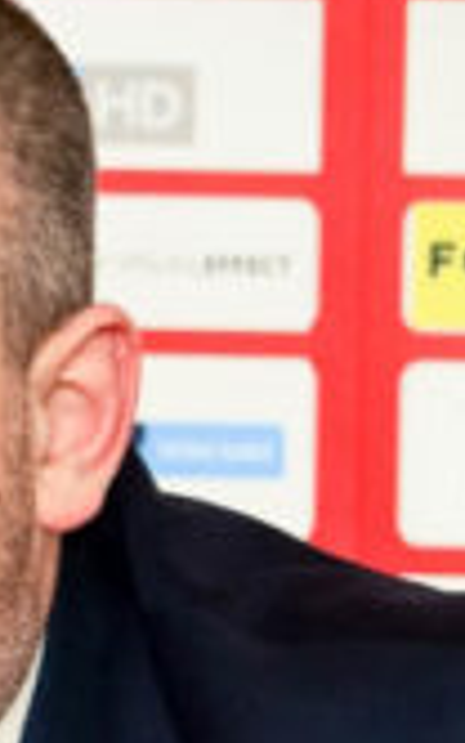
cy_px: 786
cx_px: -362
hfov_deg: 1.8
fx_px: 14979
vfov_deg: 2.8
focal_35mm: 740
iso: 640
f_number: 4.8
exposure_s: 1/180
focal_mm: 116
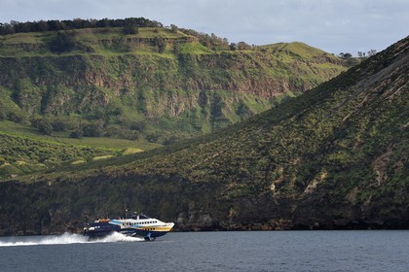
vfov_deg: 8.6
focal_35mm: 160
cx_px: 204
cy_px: 136
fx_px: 1818
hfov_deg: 12.8
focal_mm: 160
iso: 200
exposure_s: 1/640
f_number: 5.6
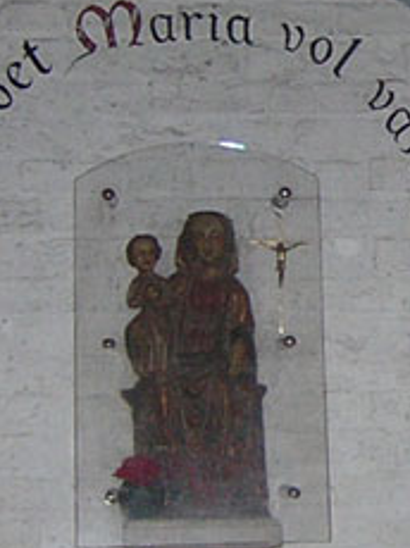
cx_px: 188
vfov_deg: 20.1
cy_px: -19
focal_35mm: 94
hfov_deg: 15.7
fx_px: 1487
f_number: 2.6
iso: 310
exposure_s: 1/60.1
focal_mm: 4.7
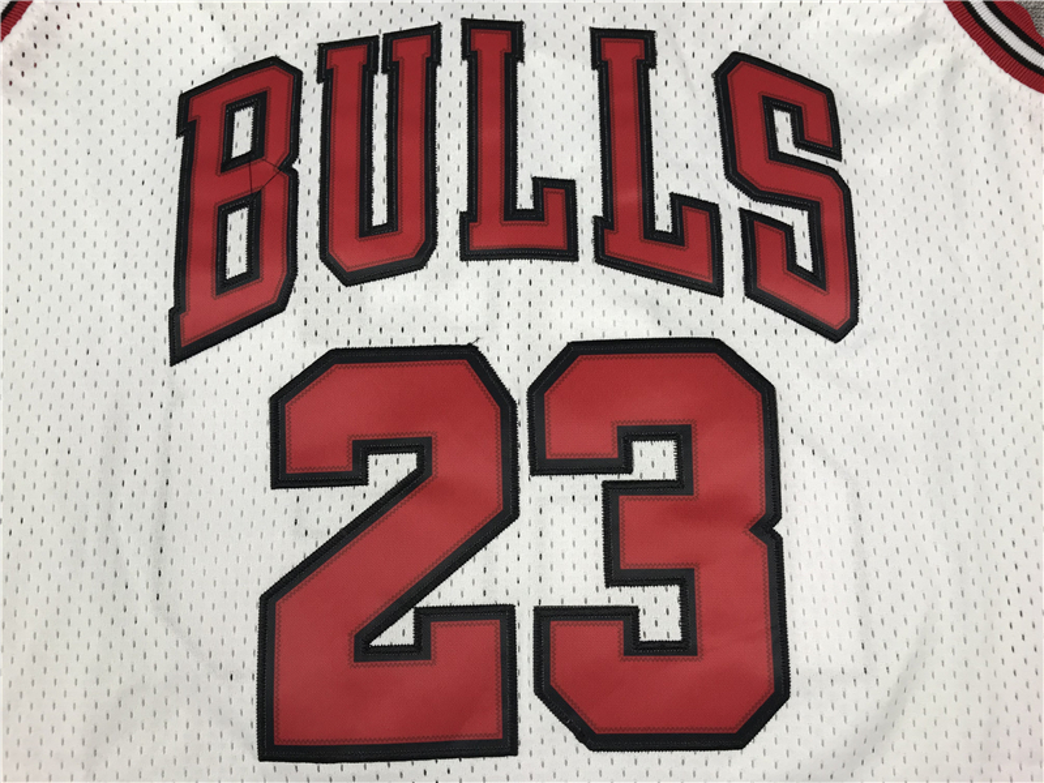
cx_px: 522
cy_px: 392
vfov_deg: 49.7
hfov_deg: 63.4
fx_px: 844
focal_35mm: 28
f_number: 1.8
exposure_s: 1/100
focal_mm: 3.99
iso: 40
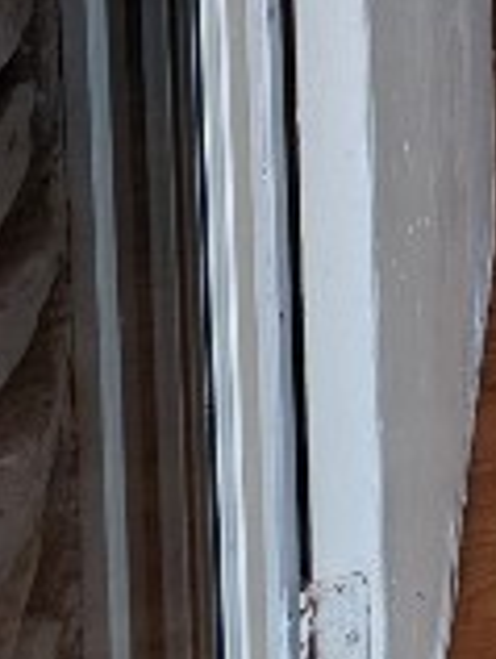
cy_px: -717
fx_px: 1486
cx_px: 929
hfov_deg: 15.8
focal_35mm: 78
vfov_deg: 17.0
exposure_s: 1/141
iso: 51
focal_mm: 2.35
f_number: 2.2
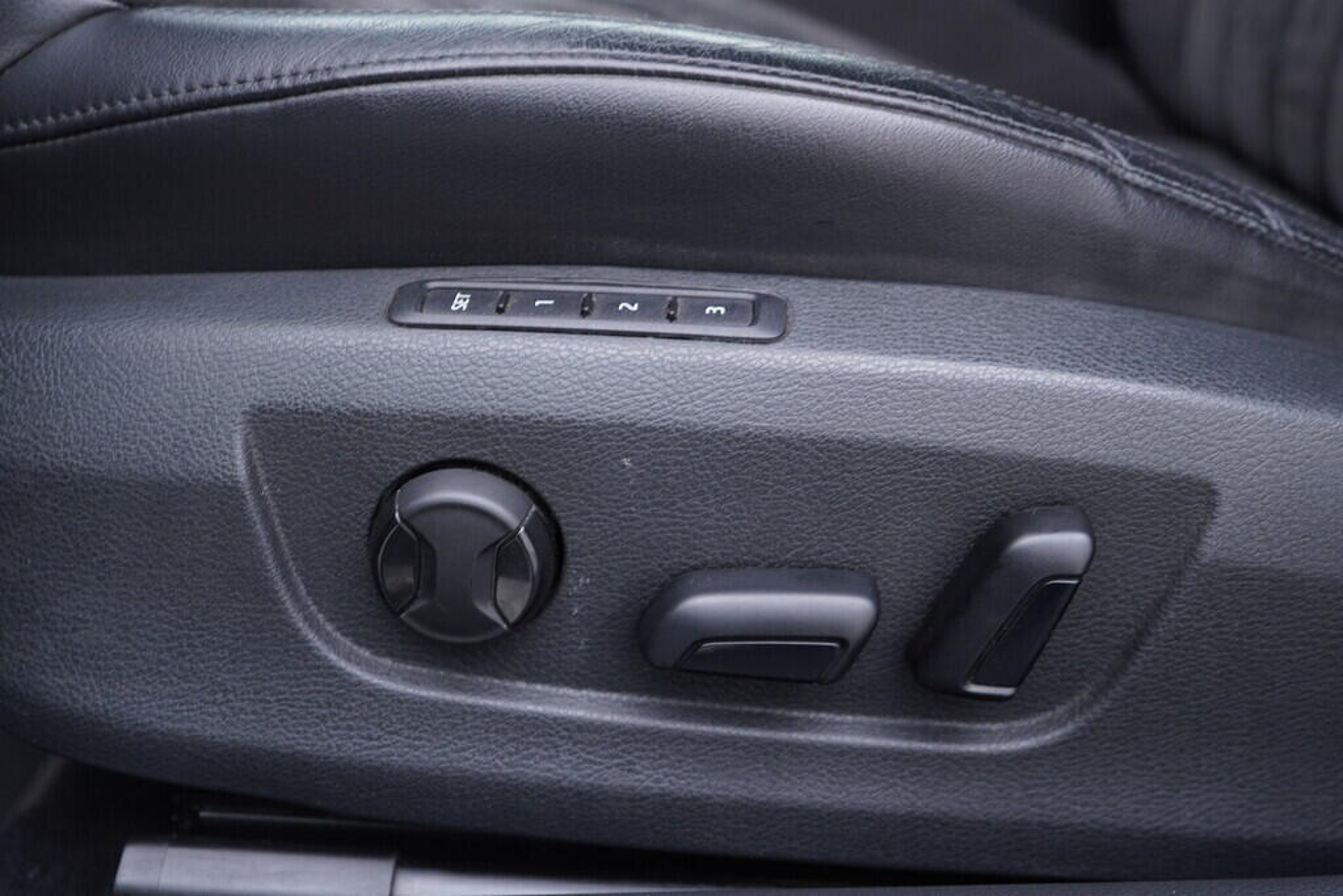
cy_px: 448
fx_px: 1343
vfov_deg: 36.9
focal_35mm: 36
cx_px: 672
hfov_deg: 53.1
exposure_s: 1/40
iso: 200
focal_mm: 24
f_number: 2.8
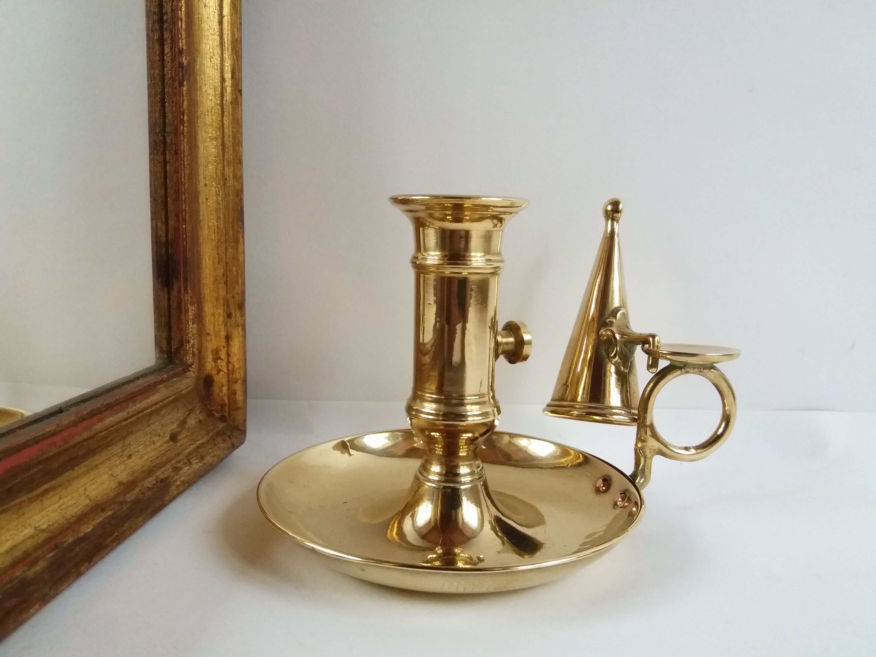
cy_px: 328
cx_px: 438
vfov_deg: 49.7
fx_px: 709
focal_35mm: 28
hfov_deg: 63.4
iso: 400
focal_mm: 3.7
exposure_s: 1/956
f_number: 1.9
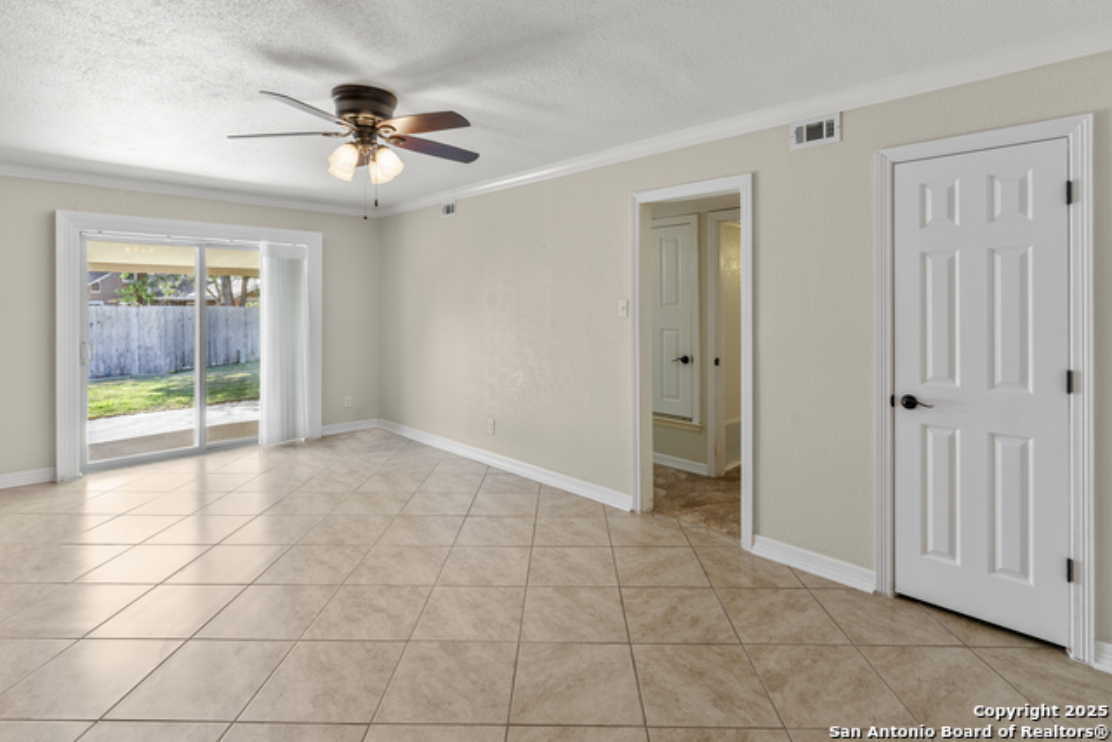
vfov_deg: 67.4
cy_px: 371
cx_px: 556
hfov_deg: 90.0
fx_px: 556
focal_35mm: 18
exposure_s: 1/1.67
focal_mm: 18
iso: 200
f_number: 8
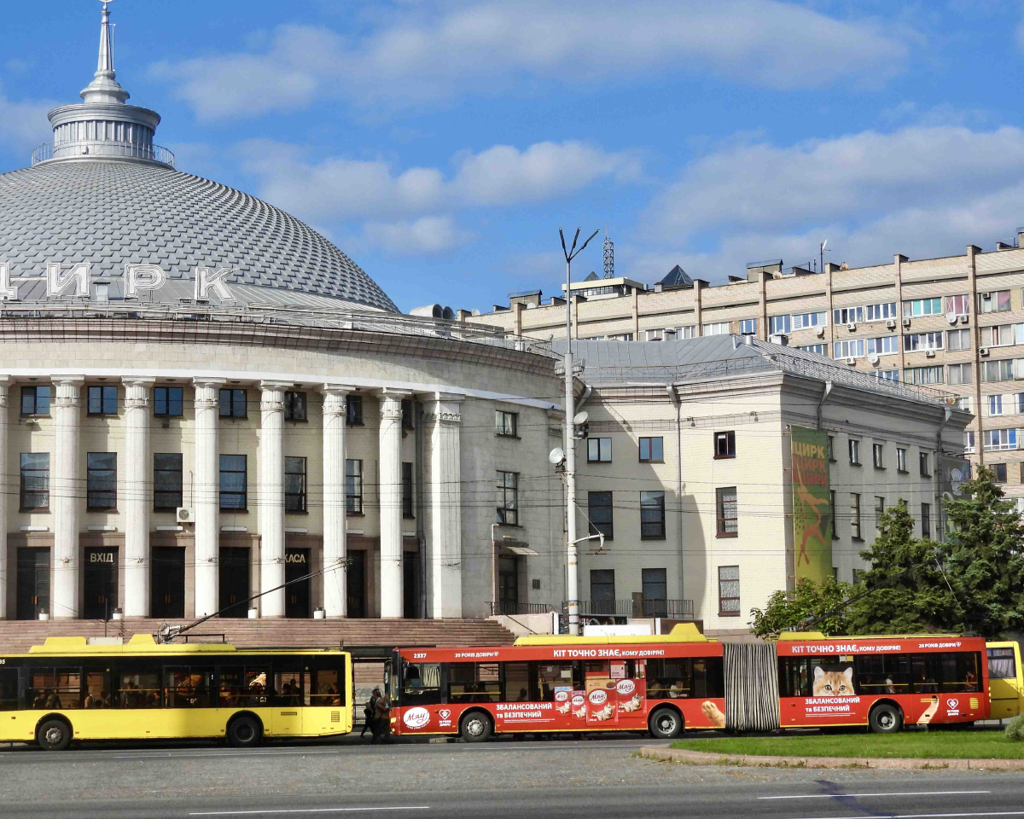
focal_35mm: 74
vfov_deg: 20.7
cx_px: 480
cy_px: 406
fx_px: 2243
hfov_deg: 25.7
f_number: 3.5
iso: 100
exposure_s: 1/1600
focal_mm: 12.5
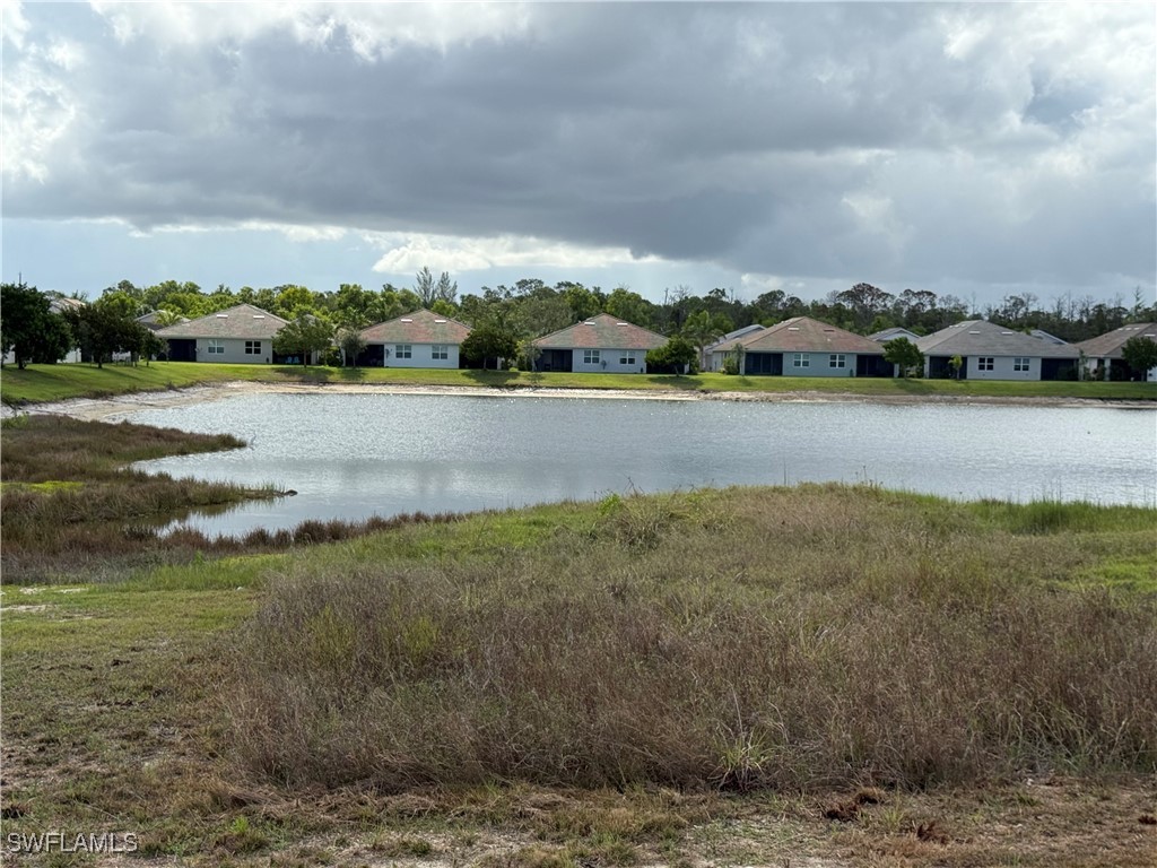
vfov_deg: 30.3
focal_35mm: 48
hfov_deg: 39.7
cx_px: 578
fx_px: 1604
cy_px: 434
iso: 80
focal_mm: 6.76
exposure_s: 1/5208
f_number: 1.78
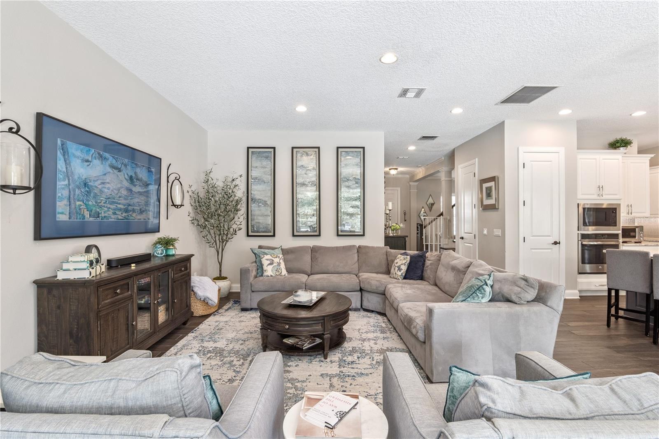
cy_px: 220
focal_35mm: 16
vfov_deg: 73.7
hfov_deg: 96.7
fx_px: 293
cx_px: 330
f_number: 10
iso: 800
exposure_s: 1/25
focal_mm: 16
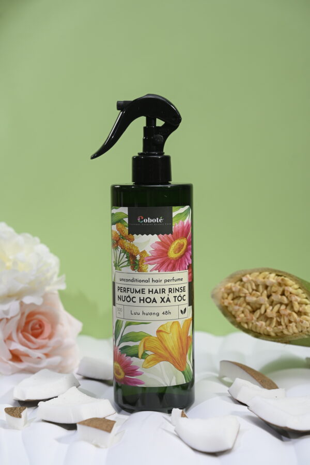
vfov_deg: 27.0
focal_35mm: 75
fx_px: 969
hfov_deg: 18.2
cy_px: 232
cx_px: 155
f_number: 5.6
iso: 250
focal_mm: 75
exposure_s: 1/160
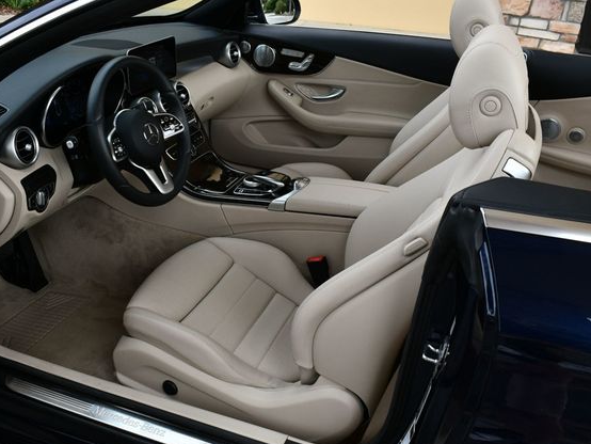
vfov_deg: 36.0
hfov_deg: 46.7
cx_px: 268
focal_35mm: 40
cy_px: 227
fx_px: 683
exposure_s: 1/250
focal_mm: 18
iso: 220
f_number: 5.6
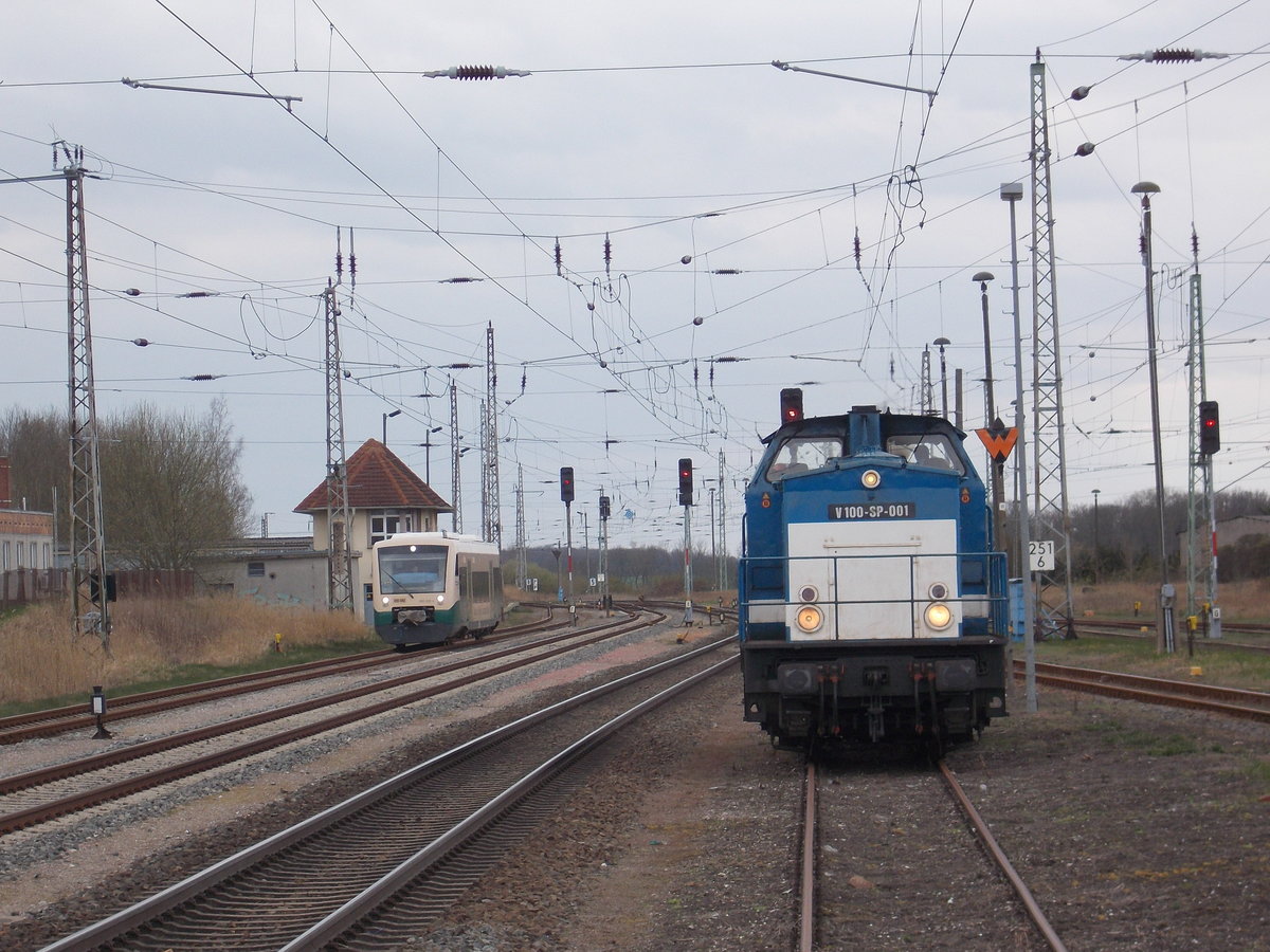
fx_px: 4146
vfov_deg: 13.1
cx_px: 635
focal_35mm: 113
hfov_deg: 17.4
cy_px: 476
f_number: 6
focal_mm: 20.1
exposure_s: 1/100
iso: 80
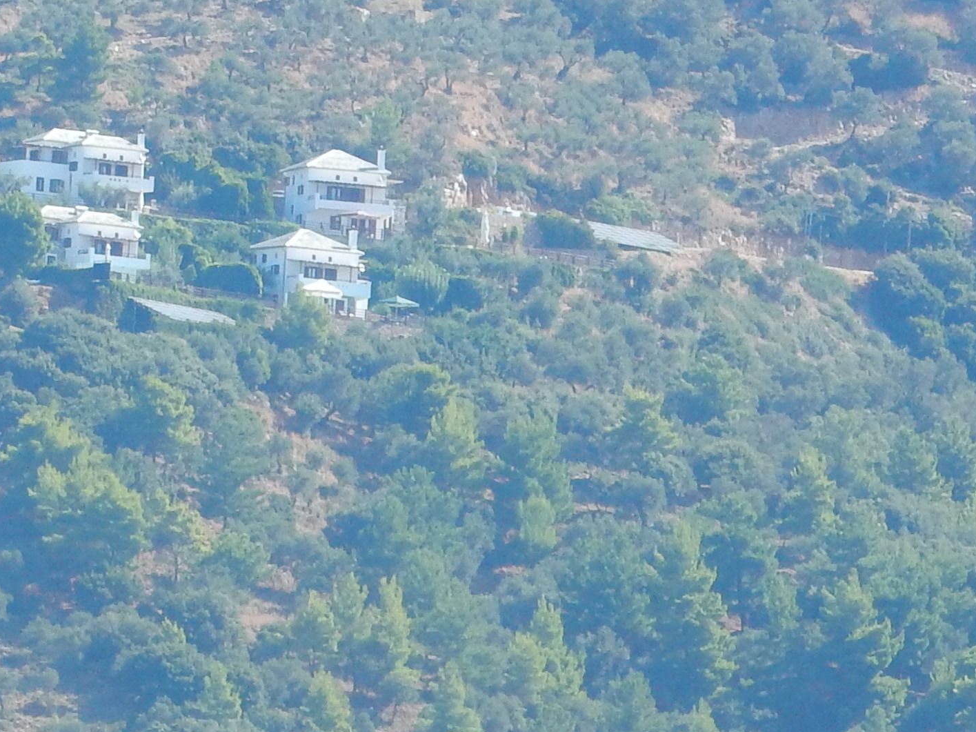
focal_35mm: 534
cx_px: 582
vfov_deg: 2.8
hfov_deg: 3.7
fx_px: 15055
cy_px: 651
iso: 125
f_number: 6
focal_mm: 29.2
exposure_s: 1/250
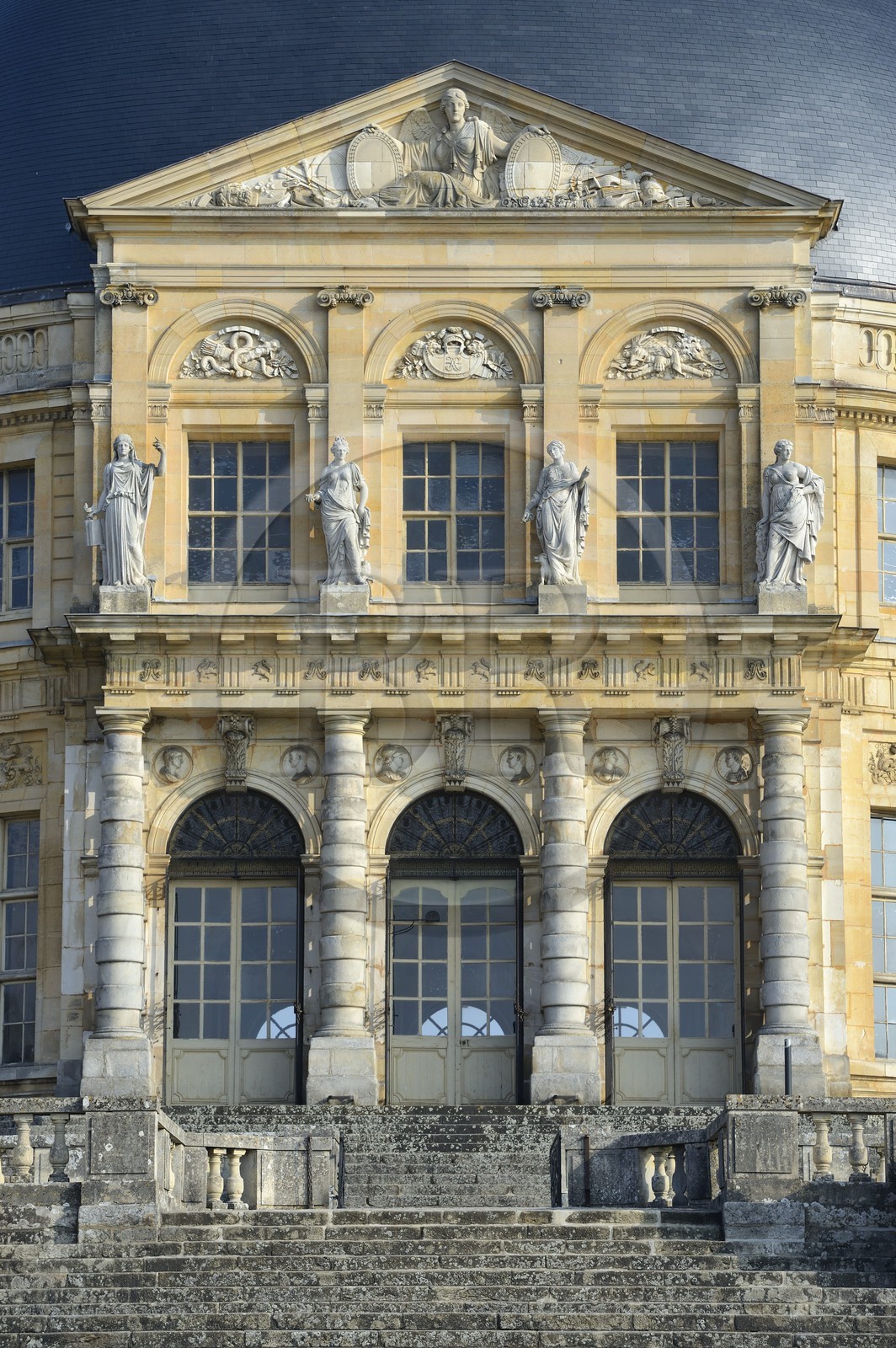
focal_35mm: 122
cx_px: 448
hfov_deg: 11.2
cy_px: 674
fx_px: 4562
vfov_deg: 16.8
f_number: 7.1
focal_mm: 122
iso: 100
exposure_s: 1/200
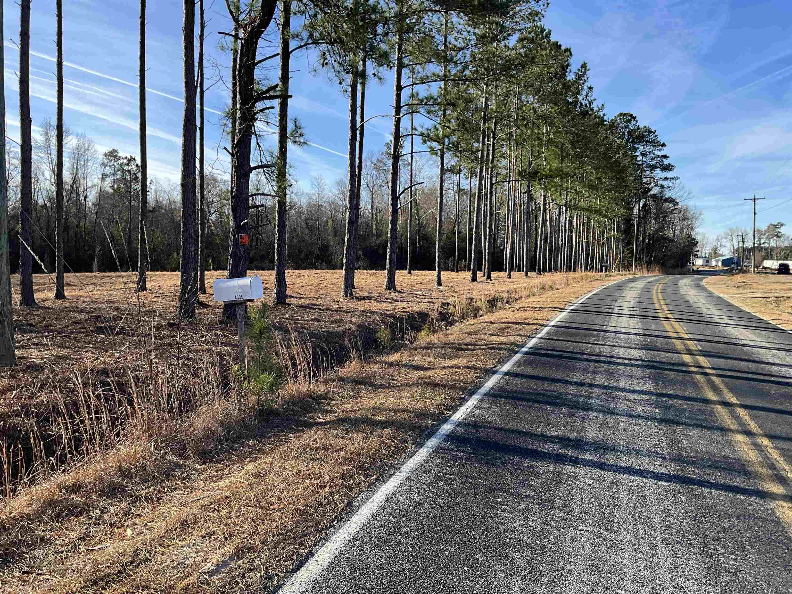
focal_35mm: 29
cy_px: 297
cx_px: 396
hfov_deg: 61.7
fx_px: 664
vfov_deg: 48.2
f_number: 1.8
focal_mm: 3
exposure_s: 1/912
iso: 25
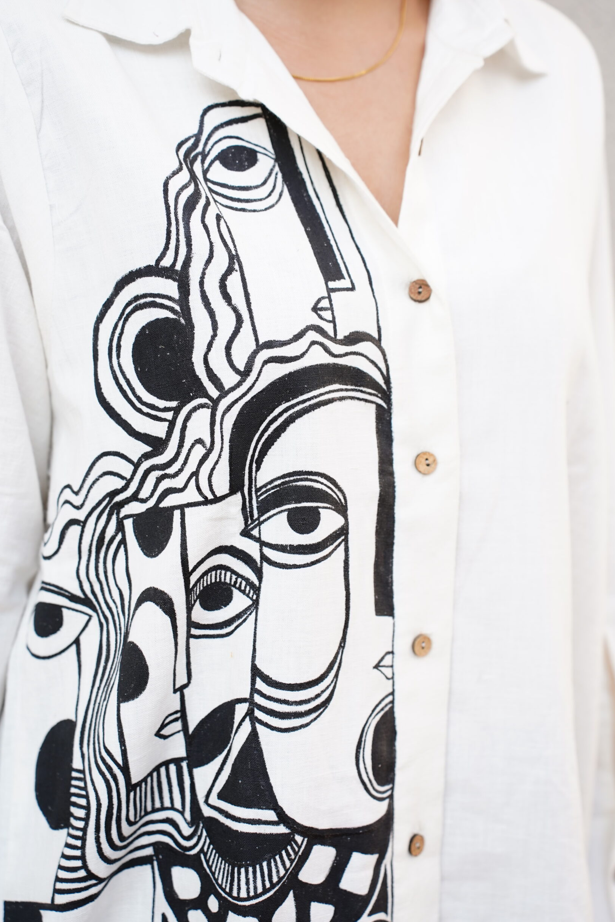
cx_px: 295
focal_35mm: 68
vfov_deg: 29.7
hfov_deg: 20.0
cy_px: 452
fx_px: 1742
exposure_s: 1/400
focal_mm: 65
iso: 320
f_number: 3.5
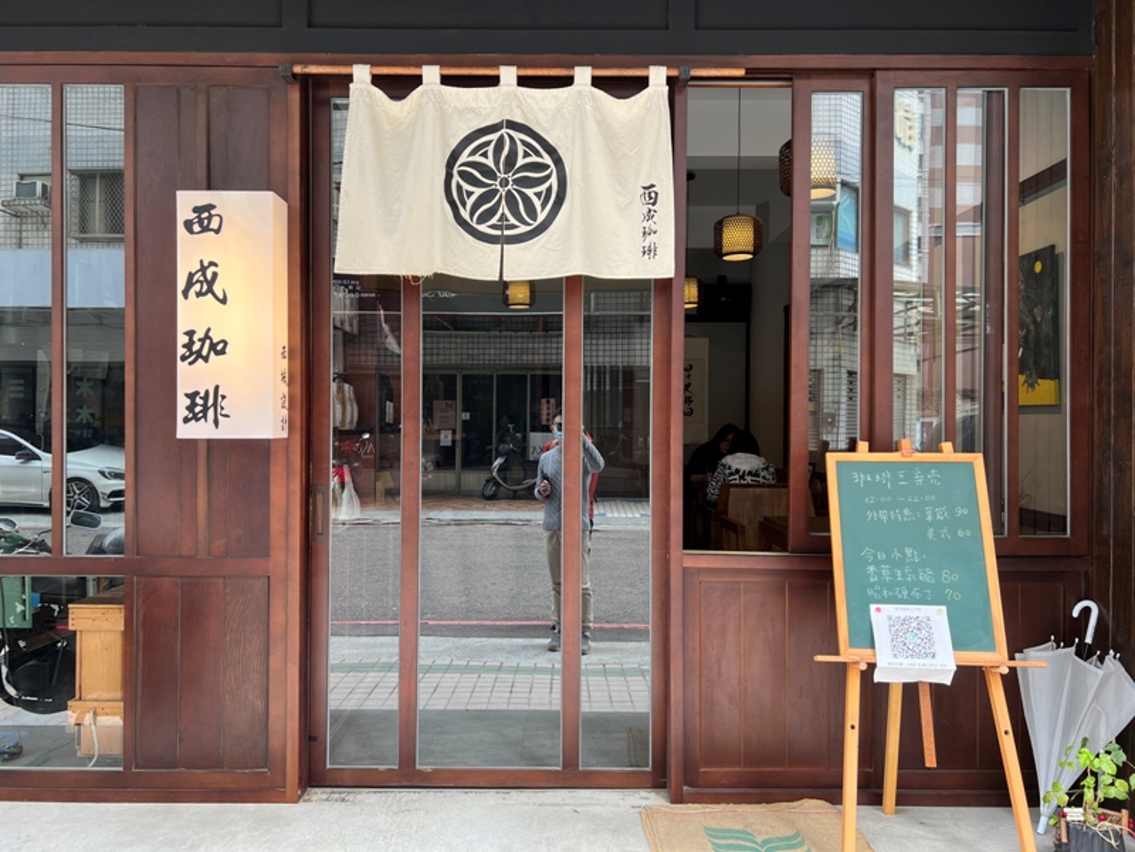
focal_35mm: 26
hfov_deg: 67.3
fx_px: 852
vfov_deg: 53.1
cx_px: 568
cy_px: 426
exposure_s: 1/133
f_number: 1.5
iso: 50
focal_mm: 5.7
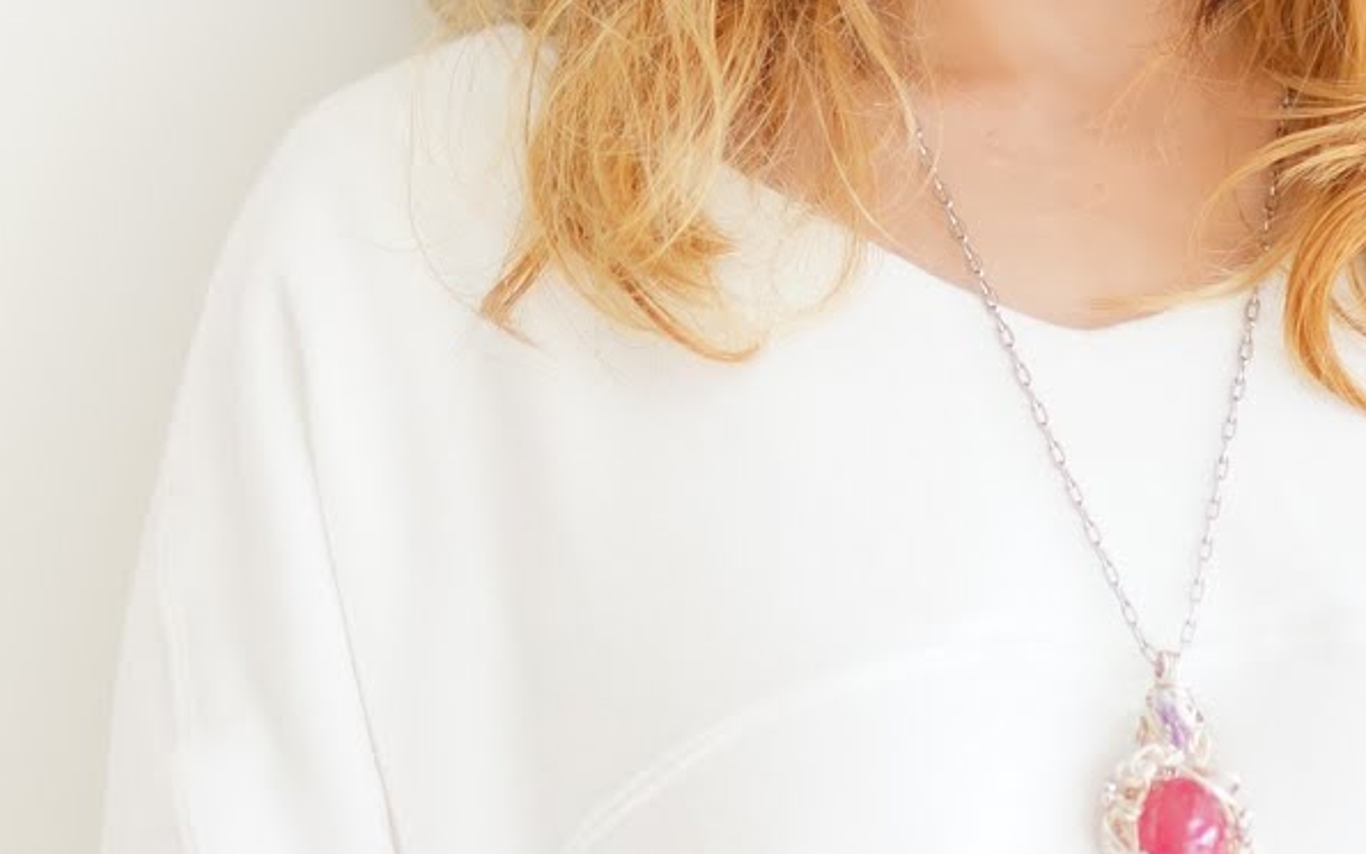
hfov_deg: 7.0
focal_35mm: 298
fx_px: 11095
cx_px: 693
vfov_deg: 4.4
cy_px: -202
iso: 800
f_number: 1.6
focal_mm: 85
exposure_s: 1/320
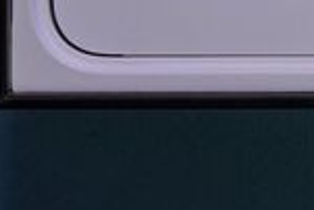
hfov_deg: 6.5
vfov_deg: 4.3
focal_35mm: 313
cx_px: 430
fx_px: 2733
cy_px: -341
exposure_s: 1/160
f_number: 7.1
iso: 800
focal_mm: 57
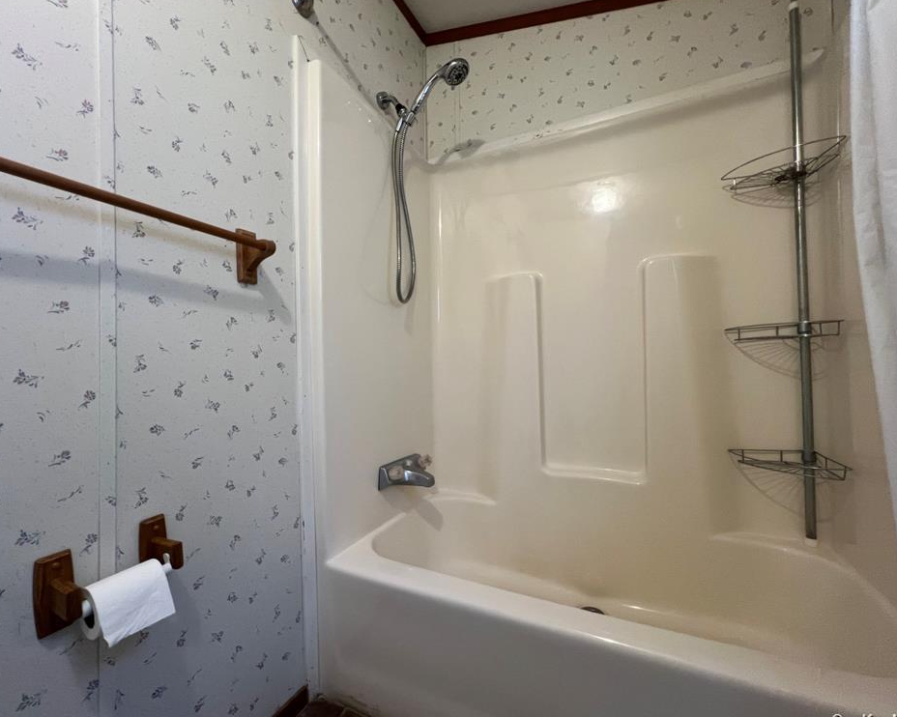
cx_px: 435
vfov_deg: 88.0
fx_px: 372
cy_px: 361
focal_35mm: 14
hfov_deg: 100.7
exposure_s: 1/60
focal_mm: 1.57
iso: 250
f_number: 1.8
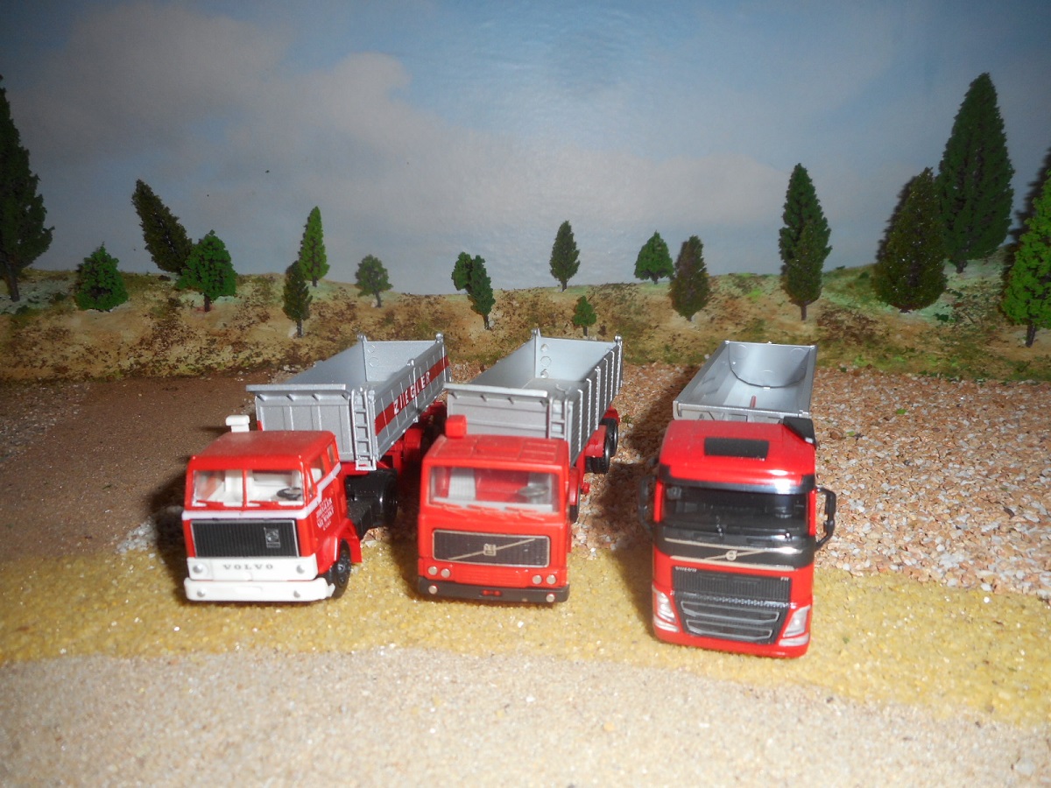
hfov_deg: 69.4
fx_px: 759
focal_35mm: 25
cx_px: 526
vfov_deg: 54.9
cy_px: 394
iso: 80
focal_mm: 4.5
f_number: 3.7
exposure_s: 1/25
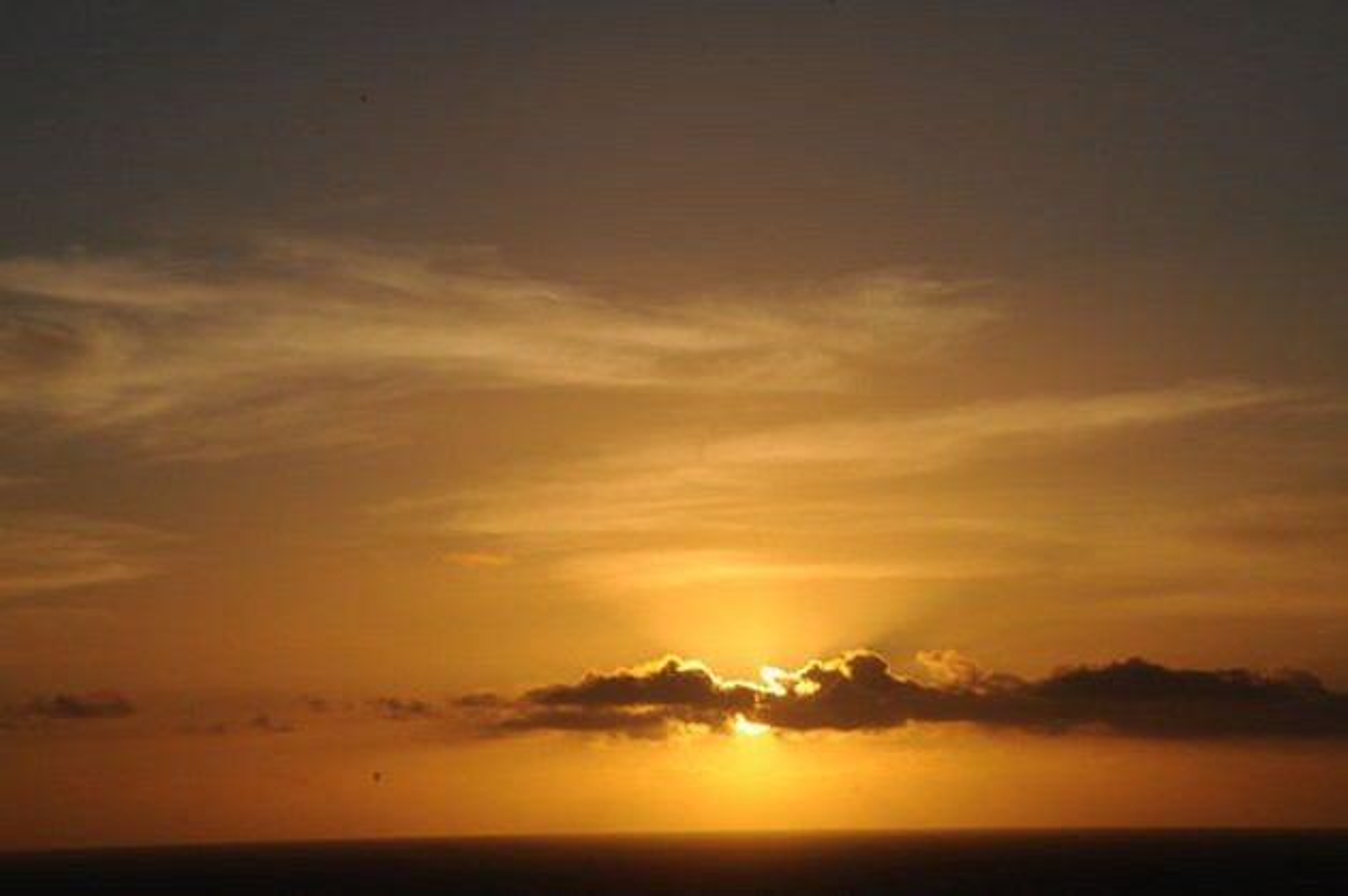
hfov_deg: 17.1
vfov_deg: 11.4
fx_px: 4490
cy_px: 448
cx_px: 674
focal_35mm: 120
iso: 800
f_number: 20
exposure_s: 1/1600
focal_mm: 120
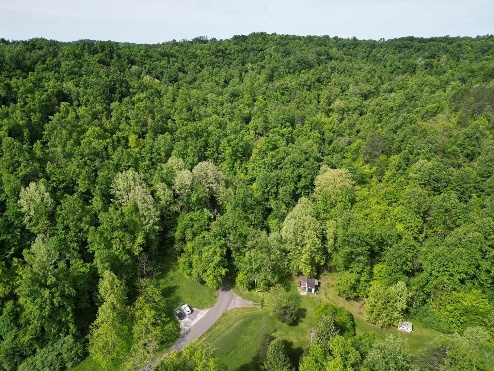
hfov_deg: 71.6
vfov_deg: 56.8
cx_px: 247
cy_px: 186
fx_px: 343
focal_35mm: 24
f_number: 1.7
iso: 200
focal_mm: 6.72
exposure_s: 1/2500
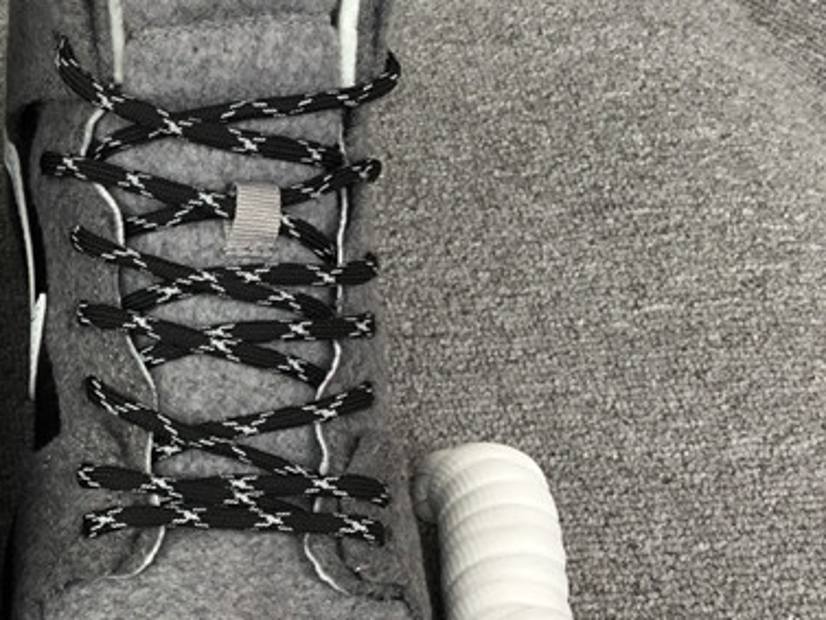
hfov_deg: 25.0
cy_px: 384
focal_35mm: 74
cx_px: -7
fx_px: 1766
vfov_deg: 19.9
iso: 25
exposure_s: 1/50
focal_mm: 3.3
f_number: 2.4
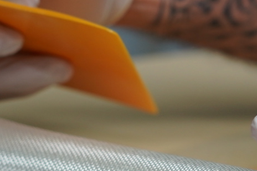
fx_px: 1579
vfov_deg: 6.1
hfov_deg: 9.3
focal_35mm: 221
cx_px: 178
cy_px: 252
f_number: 2.8
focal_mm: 51.3
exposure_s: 1/500
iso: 640
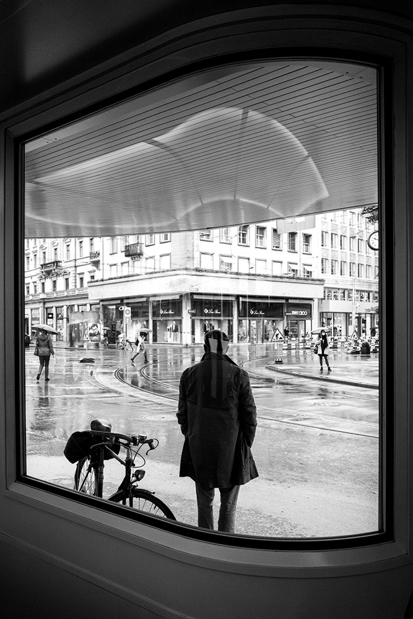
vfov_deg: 65.5
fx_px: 482
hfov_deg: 46.4
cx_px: 206
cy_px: 310
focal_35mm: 28
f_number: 6.3
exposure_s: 1/500
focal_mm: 28
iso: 12500
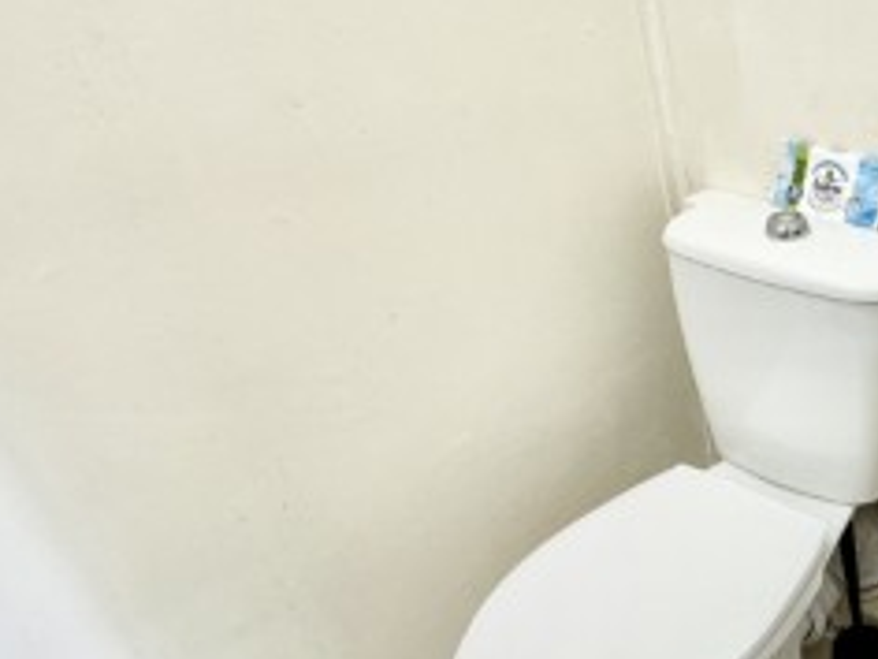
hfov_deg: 39.8
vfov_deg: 37.5
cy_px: 402
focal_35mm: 38
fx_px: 964
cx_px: 967
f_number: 2.2
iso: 320
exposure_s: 1/50
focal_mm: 2.22
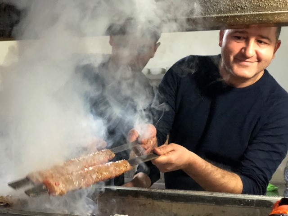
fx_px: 474
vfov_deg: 25.7
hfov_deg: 33.8
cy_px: 108
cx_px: 144
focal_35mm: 57
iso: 800
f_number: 2.8
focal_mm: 6.6
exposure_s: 1/33
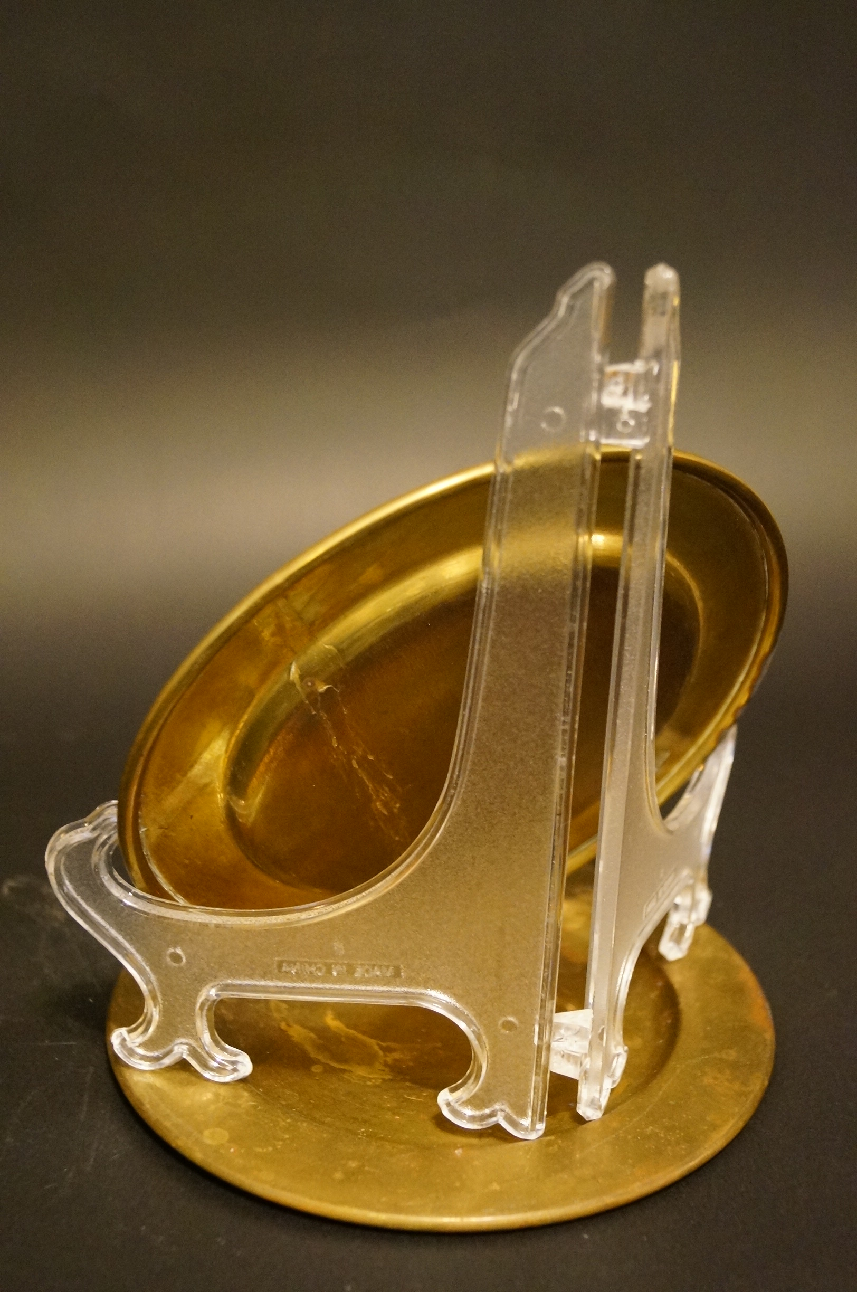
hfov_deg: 31.8
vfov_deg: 46.5
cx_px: 428
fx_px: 1505
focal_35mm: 42
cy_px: 646
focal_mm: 28
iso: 3200
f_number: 4.5
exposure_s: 1/30
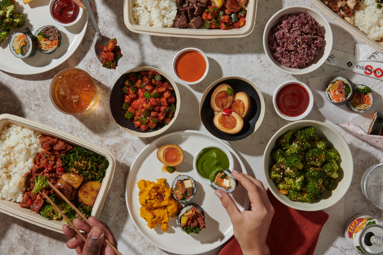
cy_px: 102
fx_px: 862
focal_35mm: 81
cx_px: 159
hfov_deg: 25.0
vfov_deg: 16.8
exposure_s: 1/200
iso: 200
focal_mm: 60
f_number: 14
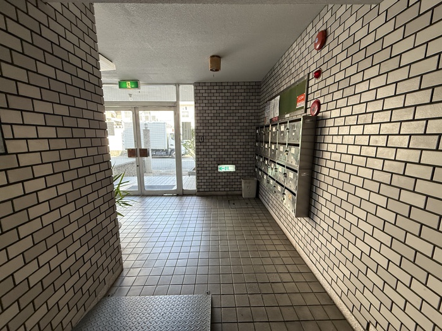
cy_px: 166
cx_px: 221
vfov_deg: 85.7
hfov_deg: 102.1
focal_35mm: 14
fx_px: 179
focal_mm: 2.22
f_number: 2.2
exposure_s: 1/120
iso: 250
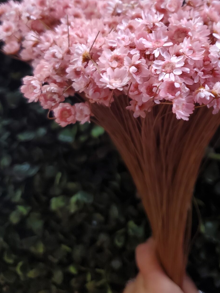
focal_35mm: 43
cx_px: 161
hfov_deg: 33.0
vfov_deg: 42.2
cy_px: 65
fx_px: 364
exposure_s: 1/40
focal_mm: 4.3
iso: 250
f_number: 1.5
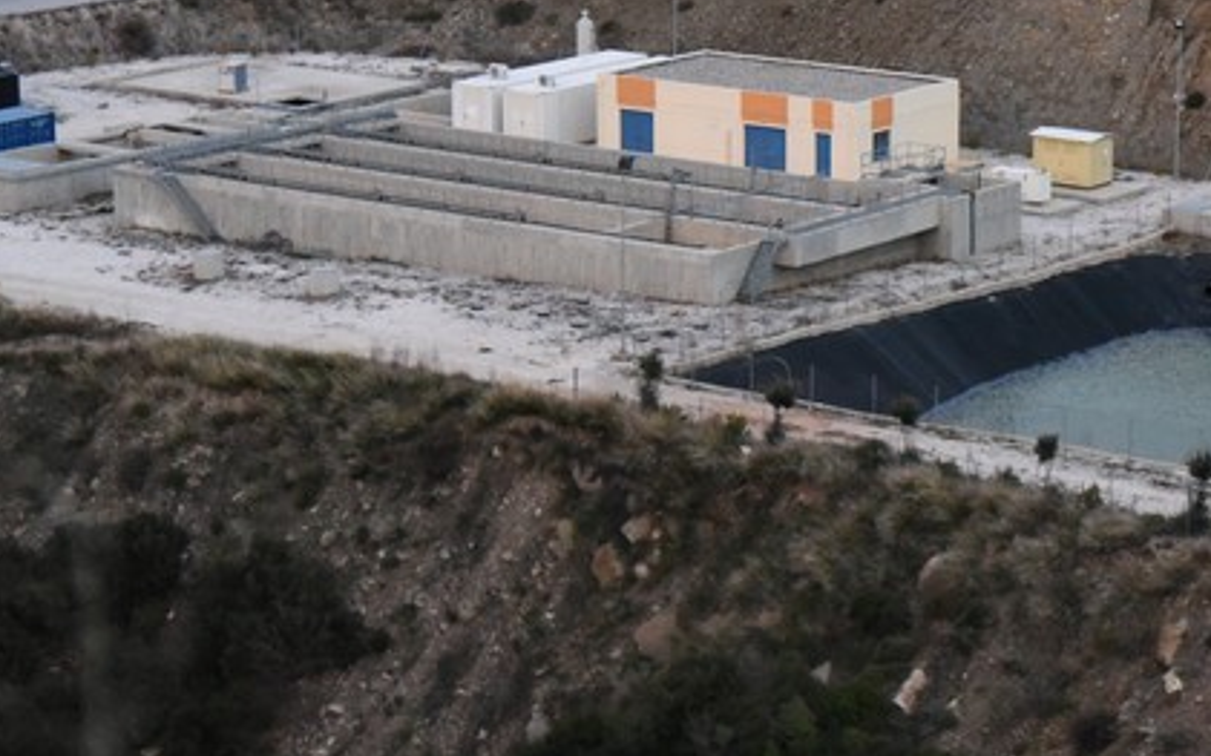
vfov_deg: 10.6
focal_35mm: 123
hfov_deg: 16.8
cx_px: 1041
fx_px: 4059
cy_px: 216
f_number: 4
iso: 12800
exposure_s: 1/400
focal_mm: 66
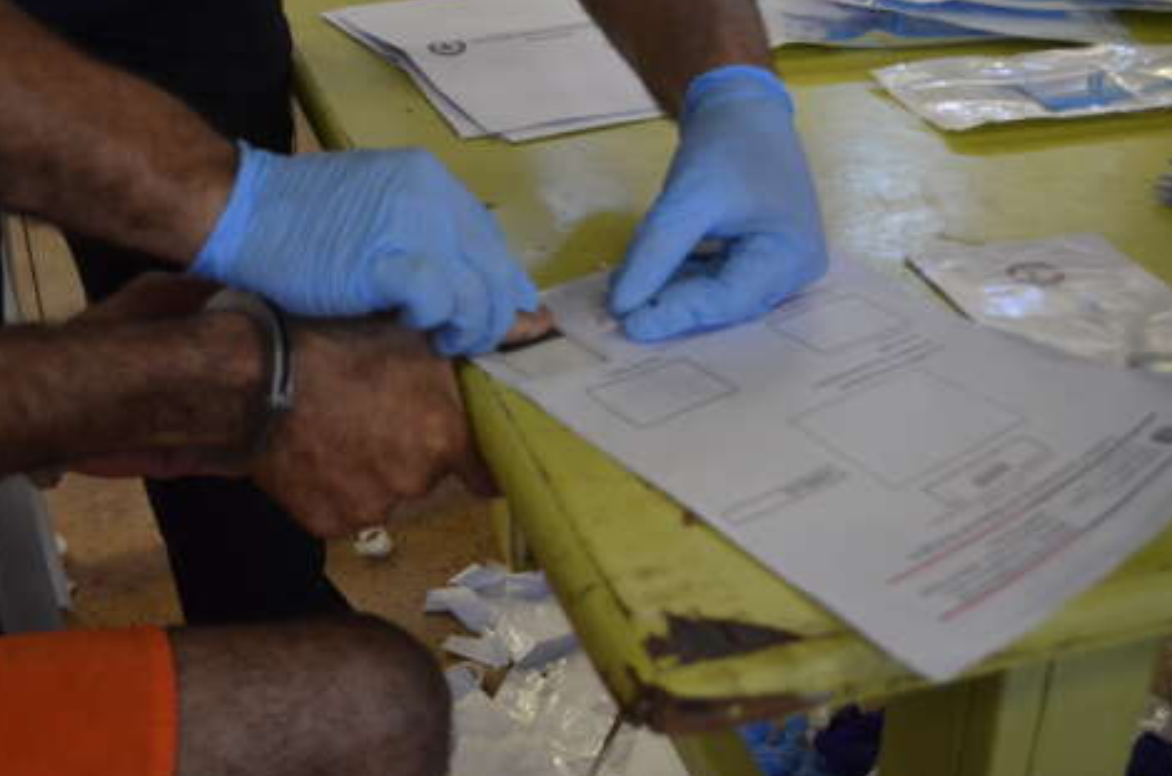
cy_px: 328
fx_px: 1494
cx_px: 536
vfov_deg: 29.1
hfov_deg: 42.8
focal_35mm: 46
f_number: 4
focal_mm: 24
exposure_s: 1/50
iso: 800
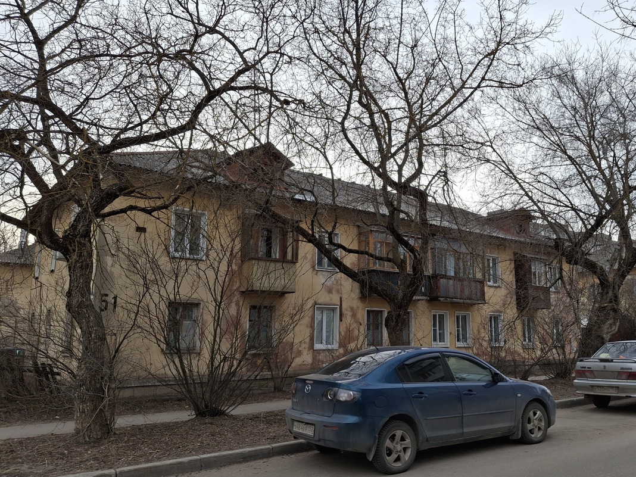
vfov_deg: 54.9
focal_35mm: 25
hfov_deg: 69.4
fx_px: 459
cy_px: 238
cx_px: 318
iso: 32
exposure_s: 1/526
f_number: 1.8
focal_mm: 4.69
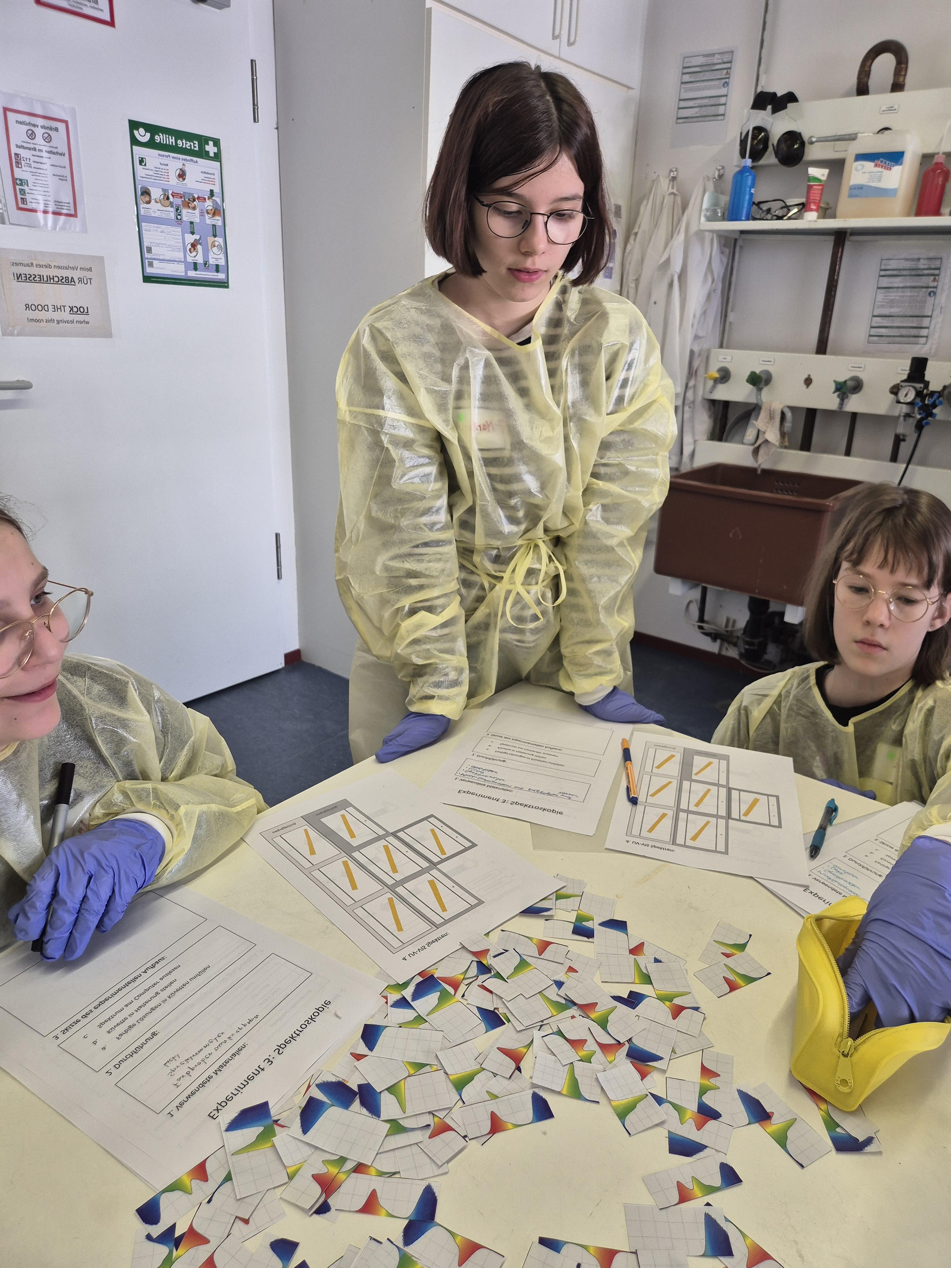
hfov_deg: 58.9
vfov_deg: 73.9
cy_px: 634
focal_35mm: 23
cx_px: 476
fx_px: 843
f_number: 1.8
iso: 100
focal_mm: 5.4
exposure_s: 1/100
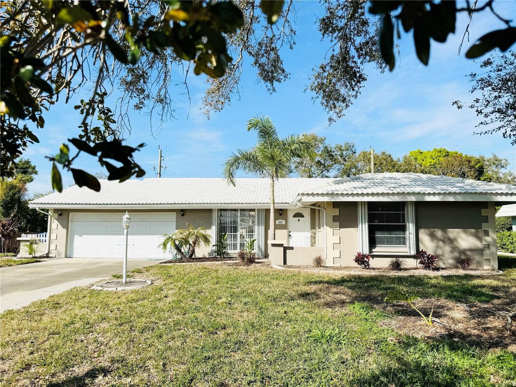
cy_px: 194
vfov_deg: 56.8
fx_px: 358
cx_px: 258
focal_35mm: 24
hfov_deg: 71.6
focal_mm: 6.86
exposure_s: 1/6410
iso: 80
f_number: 1.78
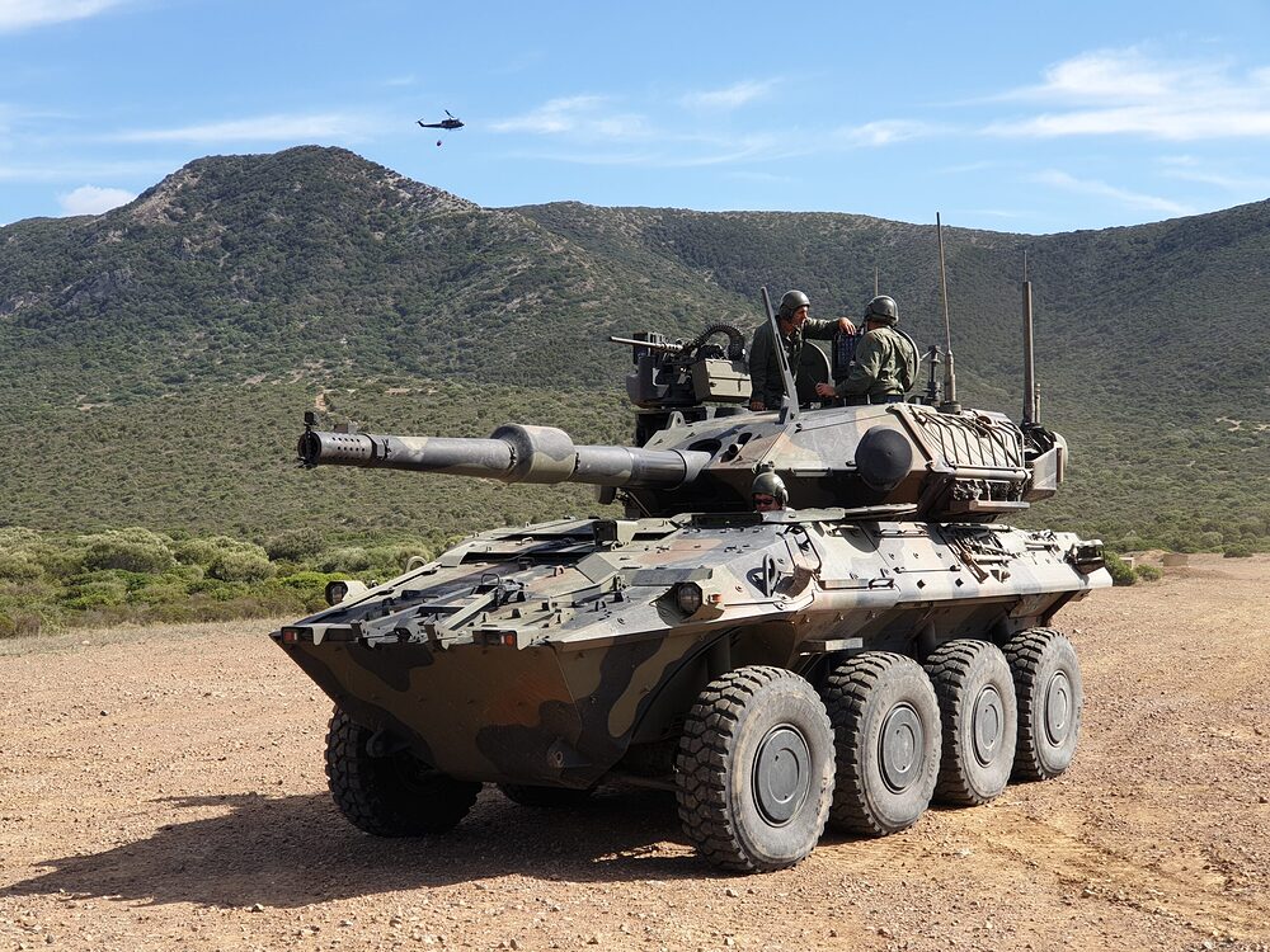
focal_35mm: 52
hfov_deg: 36.8
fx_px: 1908
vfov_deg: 28.0
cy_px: 476
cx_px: 635
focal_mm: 6
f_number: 2.4
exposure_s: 1/508
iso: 25
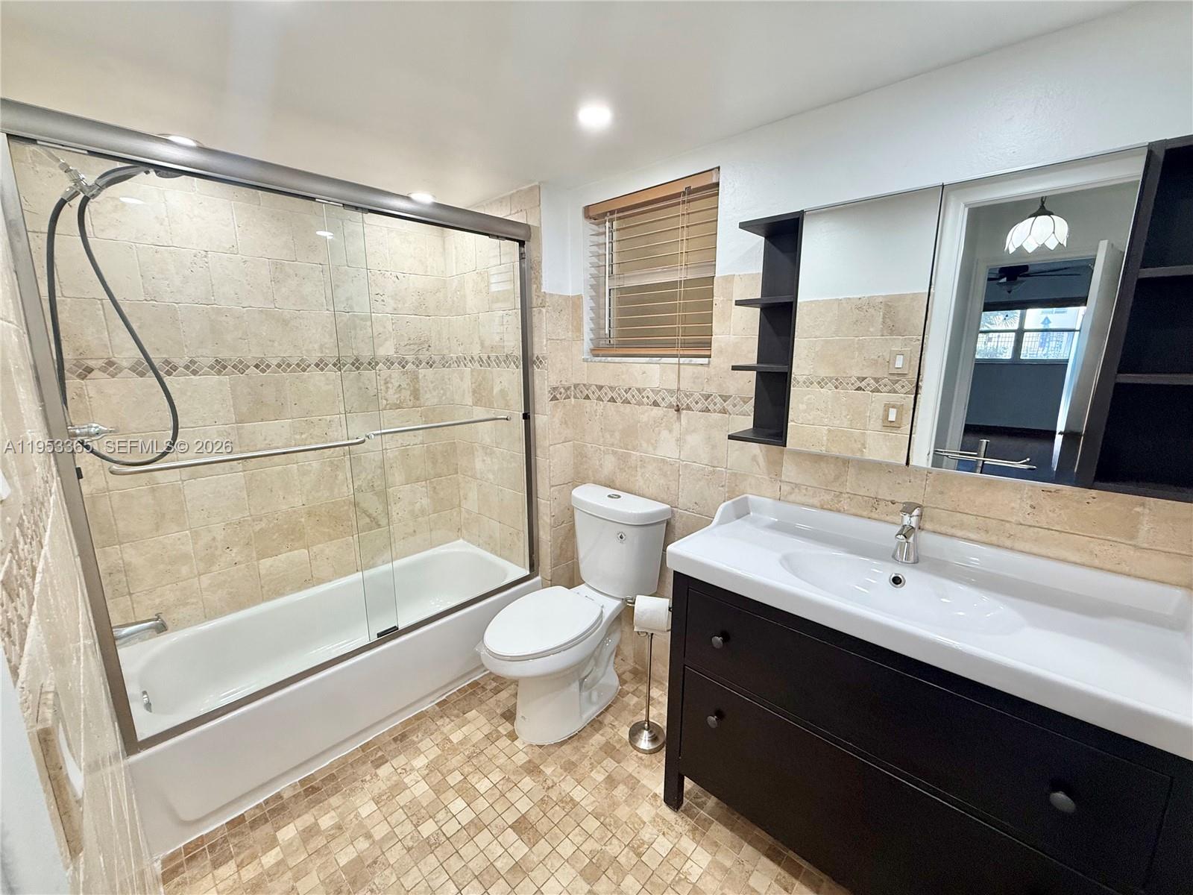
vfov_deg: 85.7
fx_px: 482
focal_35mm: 14
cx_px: 596
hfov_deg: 102.1
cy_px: 448
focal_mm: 2.22
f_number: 2.2
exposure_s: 1/120
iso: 160
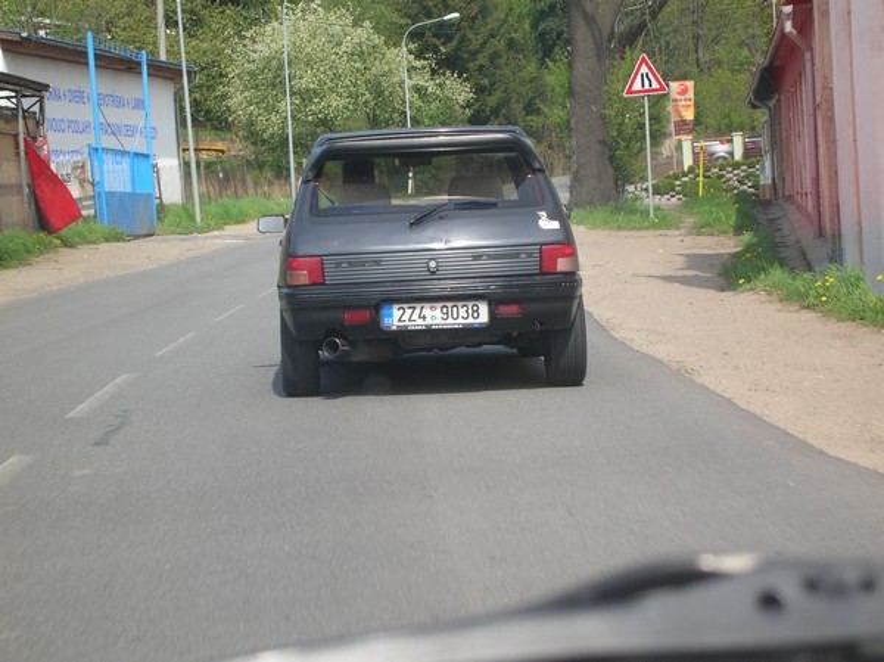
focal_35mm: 105
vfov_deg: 14.1
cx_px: 442
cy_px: 331
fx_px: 2679
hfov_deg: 18.7
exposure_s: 1/153
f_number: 4.9
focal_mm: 17.4
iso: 50
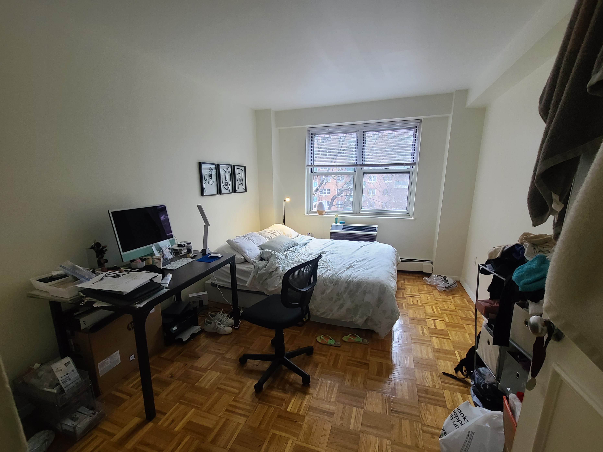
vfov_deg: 85.6
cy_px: 238
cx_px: 298
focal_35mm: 14
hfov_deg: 102.1
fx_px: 244
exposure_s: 1/59
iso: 320
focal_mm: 2.2
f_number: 2.2
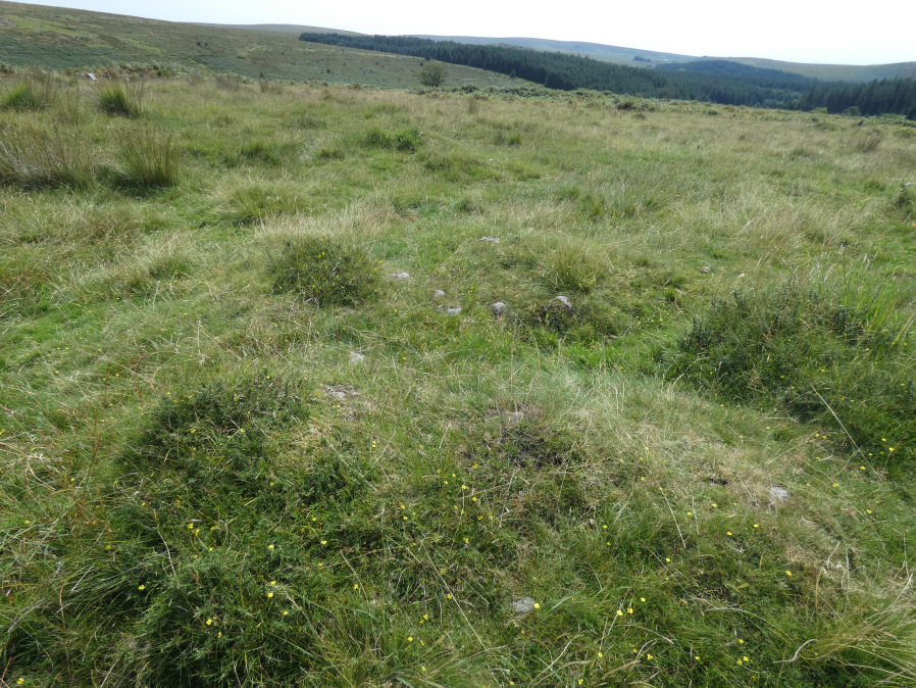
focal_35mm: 20
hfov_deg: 81.7
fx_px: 529
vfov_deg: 66.0
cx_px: 458
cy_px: 344
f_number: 3.2
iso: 80
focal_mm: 3.6
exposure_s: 1/800
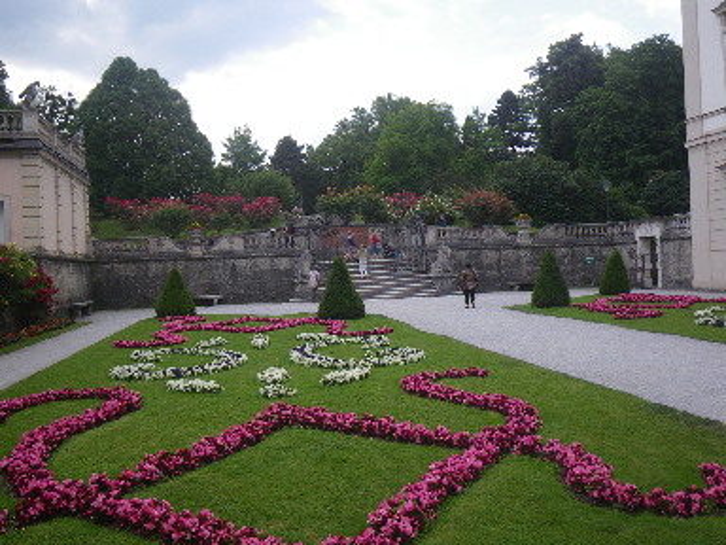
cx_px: 363
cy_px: 272
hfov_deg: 54.0
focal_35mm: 34
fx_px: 713
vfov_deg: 41.8
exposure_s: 1/125
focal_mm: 6.1
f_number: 3.8
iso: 50
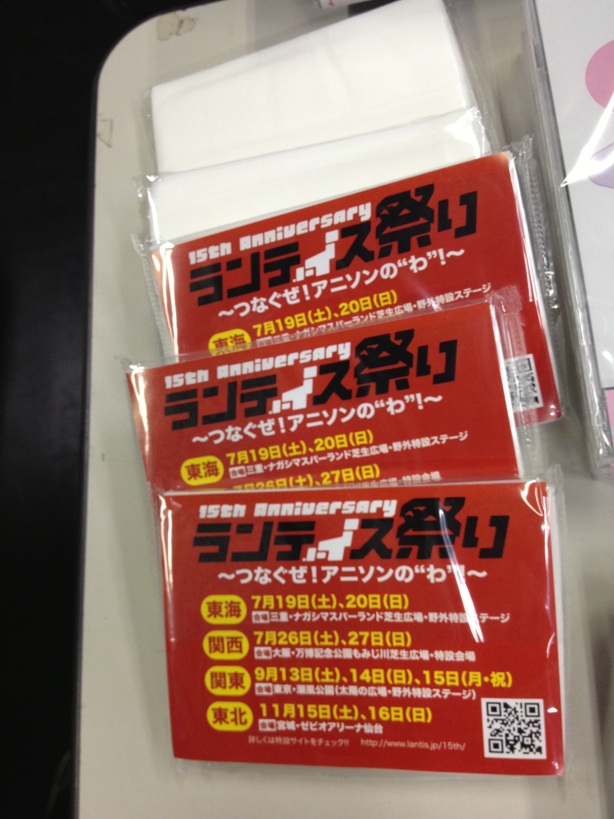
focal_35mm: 35
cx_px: 307
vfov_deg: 52.6
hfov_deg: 40.7
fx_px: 828
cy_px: 410
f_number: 2.4
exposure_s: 1/20
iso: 100
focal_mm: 4.28
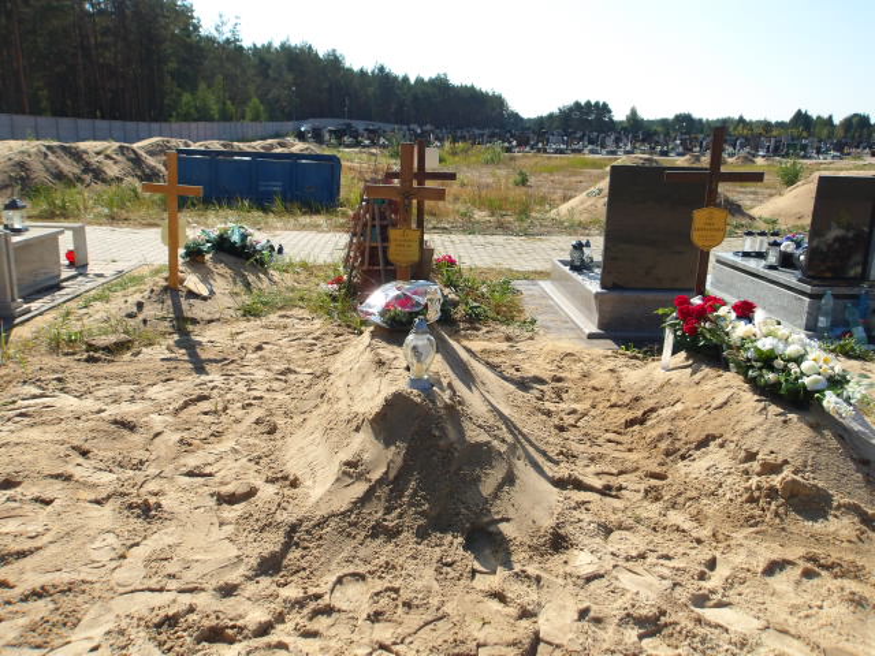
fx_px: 682
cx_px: 438
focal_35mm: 27
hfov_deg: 65.3
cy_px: 328
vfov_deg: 51.4
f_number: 10.4
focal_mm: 4.9
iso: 100
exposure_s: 1/98
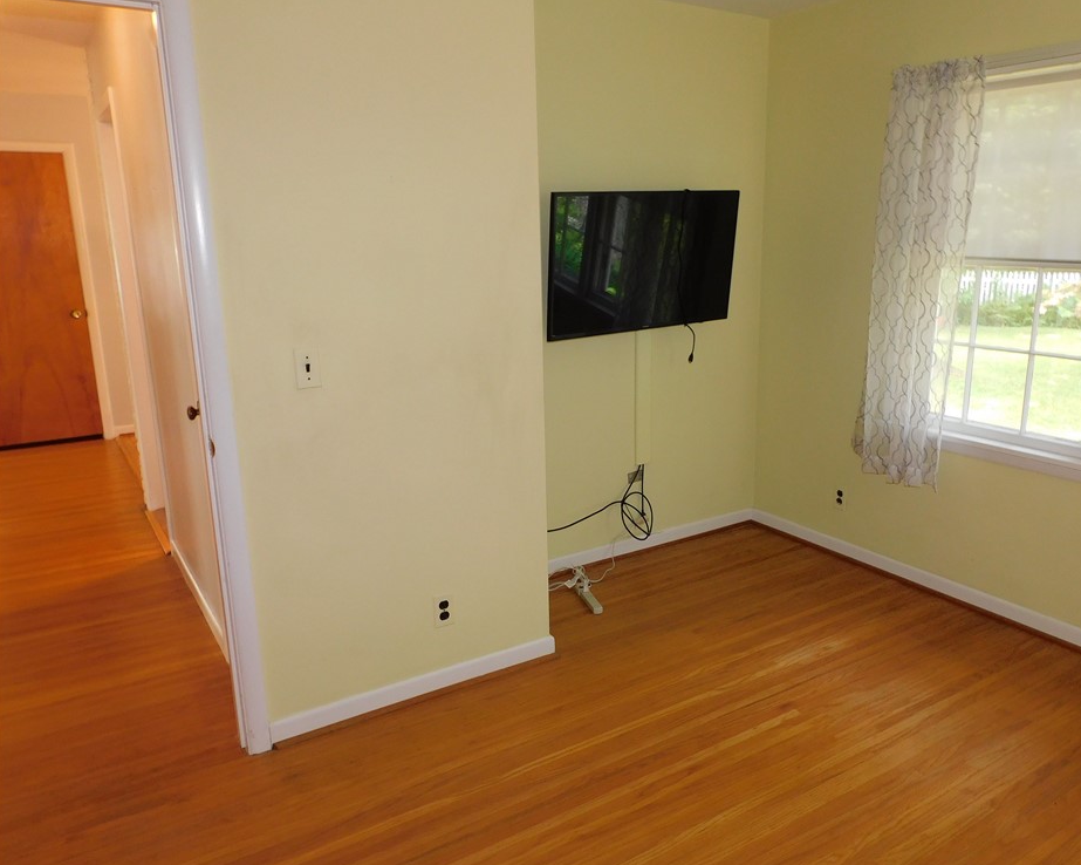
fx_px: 832
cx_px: 593
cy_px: 429
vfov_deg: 54.9
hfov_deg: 65.9
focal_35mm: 26
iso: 200
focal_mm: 4.3
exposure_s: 1/30
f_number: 3.3
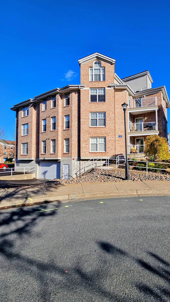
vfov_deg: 103.0
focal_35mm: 15
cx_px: 110
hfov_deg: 69.0
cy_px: 152
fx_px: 120
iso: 50
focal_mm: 2.2
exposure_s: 1/2450
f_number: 2.2
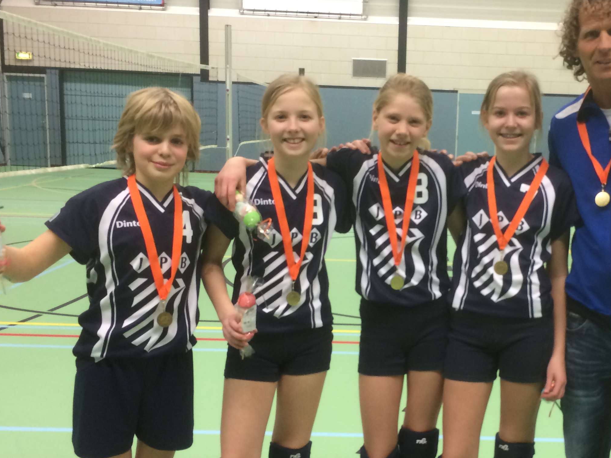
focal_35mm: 47
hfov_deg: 39.7
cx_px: 429
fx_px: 829
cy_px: 258
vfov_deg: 30.8
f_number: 2.2
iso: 125
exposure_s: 1/33
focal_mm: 4.15
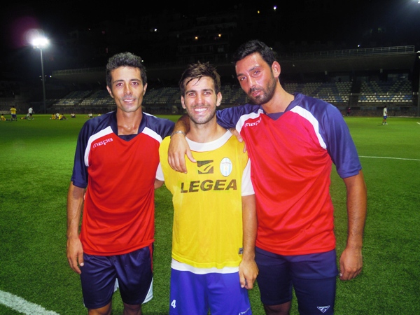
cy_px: 158
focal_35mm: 28
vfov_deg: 49.7
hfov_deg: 63.4
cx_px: 210
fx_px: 340
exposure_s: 1/25
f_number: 2.7
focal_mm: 5
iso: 100
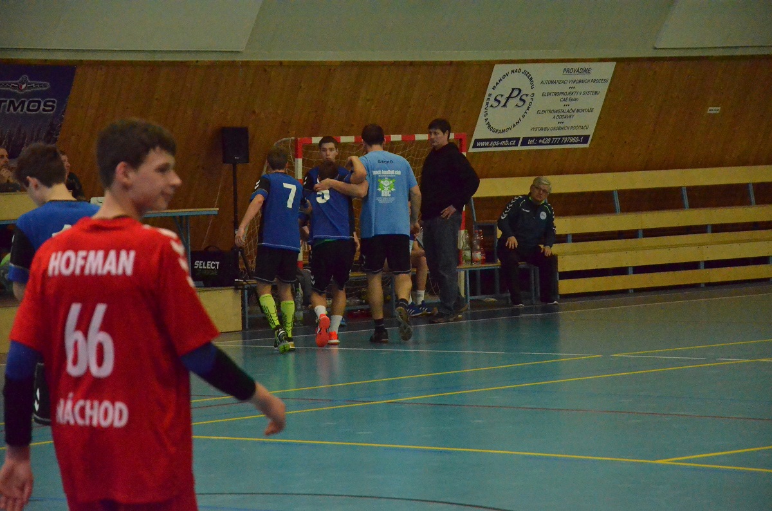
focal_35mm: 158
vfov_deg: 8.7
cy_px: 256
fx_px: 3369
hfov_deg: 13.1
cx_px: 386
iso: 6400
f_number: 6.3
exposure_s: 1/1000
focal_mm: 105
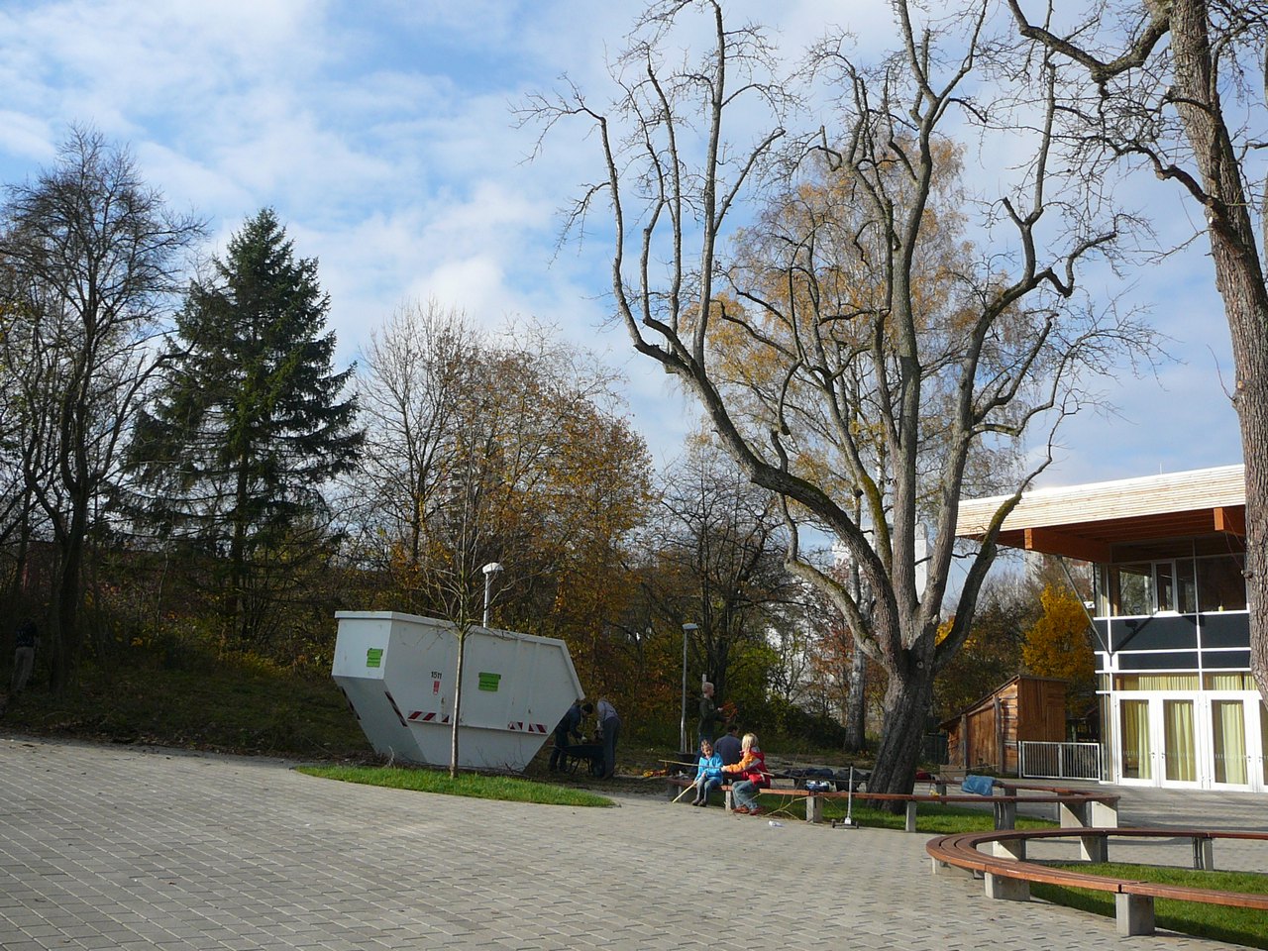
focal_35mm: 35
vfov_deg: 40.7
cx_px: 634
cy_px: 476
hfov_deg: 52.6
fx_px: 1282
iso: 80
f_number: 5
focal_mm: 5.2
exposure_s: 1/400
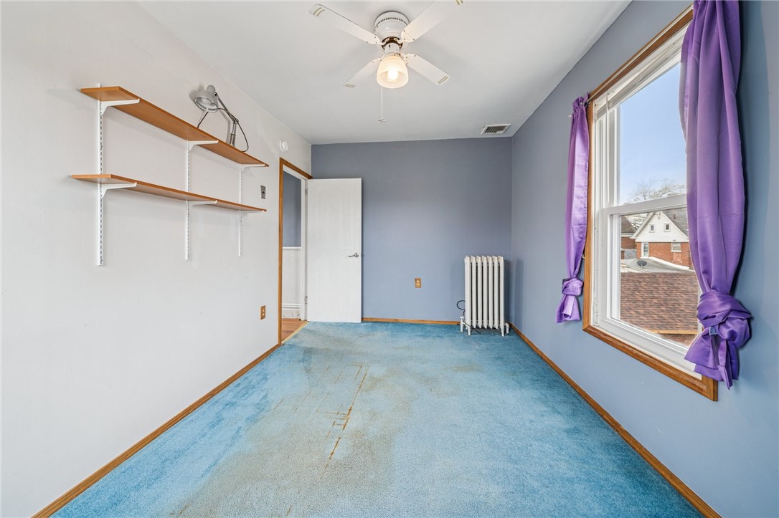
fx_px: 260
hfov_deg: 112.6
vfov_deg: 89.9
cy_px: 259
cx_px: 390
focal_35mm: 12
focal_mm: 12
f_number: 11
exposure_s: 1/3
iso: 50
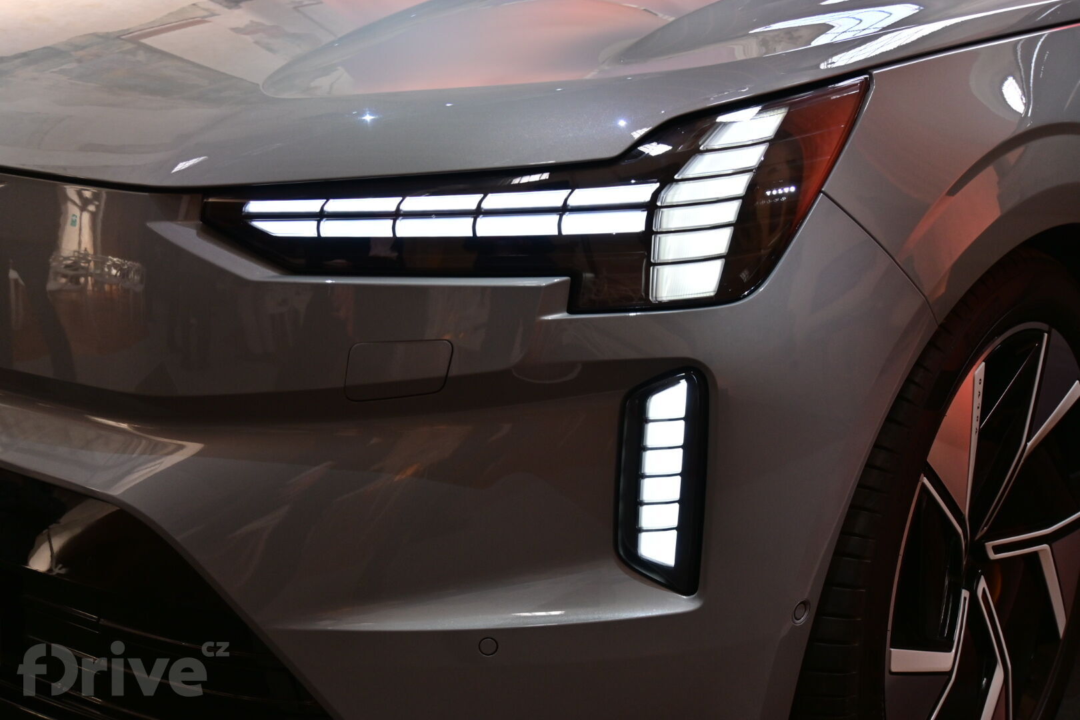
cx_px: 540
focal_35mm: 52
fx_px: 1575
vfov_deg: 25.8
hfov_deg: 37.9
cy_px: 360
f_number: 6.3
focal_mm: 35
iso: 400
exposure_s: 1/80
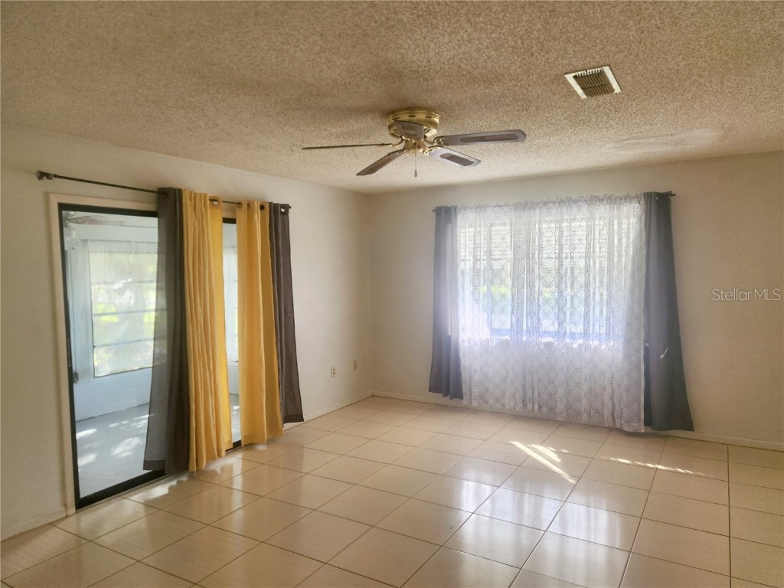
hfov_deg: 73.9
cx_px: 392
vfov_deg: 58.9
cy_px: 294
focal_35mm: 23
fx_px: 521
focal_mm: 5.4
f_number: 1.8
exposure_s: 1/180
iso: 50
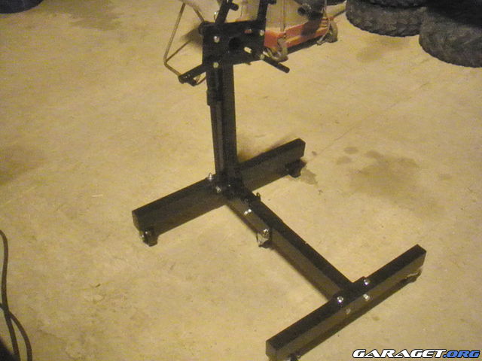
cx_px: 241
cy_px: 180
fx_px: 529
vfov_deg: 37.7
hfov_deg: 49.0
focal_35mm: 38
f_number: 3.5
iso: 3200
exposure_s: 1/10
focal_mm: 6.7
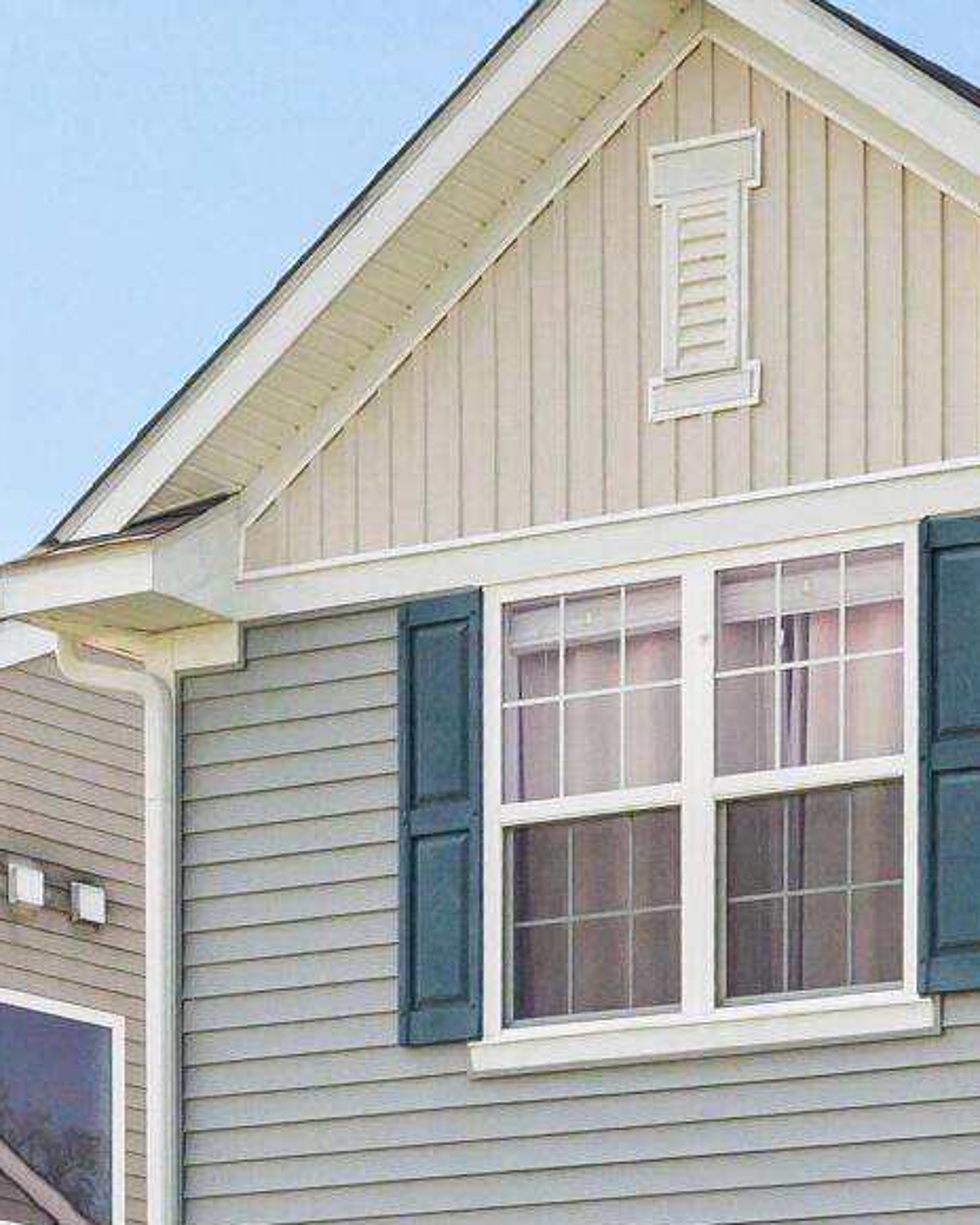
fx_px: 4749
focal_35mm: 131
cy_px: 1014
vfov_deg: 14.6
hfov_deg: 10.8
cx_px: 1911
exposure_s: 1/320
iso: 100
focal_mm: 18
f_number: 8
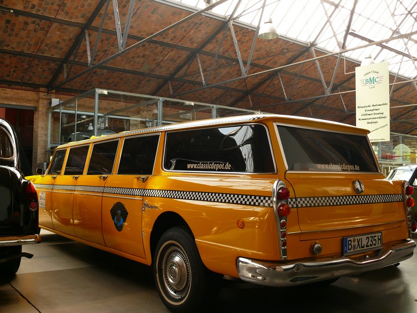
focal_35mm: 35
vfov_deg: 40.7
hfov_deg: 52.6
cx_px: 208
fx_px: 421
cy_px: 156
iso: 100
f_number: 2.8
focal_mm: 7.4
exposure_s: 1/60
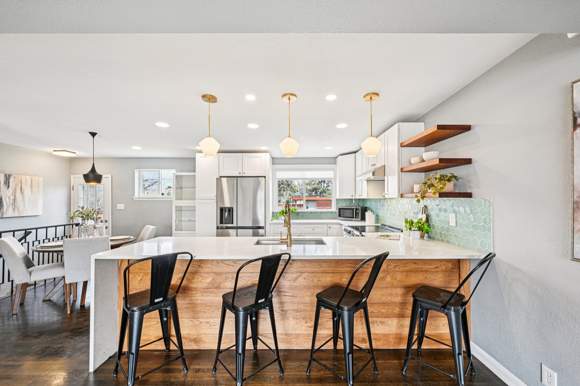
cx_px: 290
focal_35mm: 14
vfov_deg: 81.2
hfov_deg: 104.3
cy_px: 193
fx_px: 226
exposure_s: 1/15
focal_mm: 14
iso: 400
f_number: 11
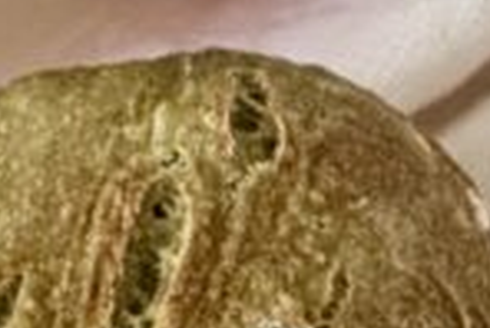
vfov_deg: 2.5
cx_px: -1079
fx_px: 7548
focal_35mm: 554
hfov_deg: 3.6
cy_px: 792
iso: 400
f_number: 2.8
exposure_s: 1/60
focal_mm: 9
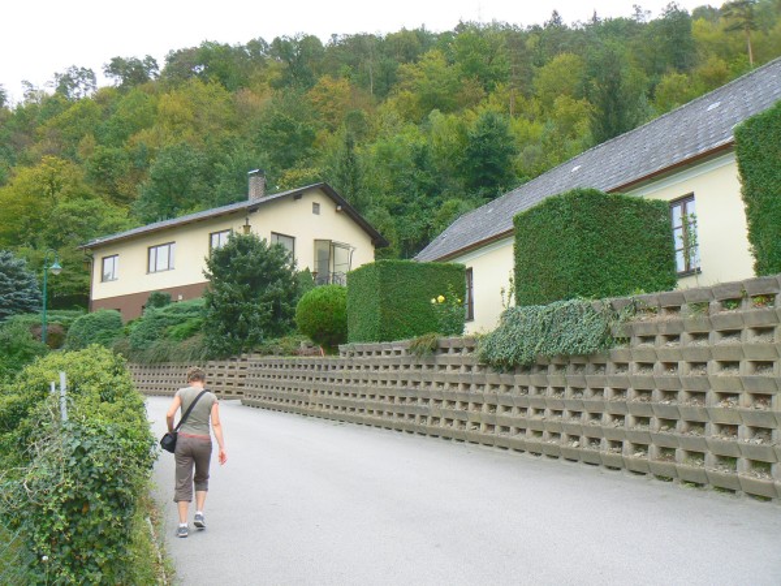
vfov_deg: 39.7
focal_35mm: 36
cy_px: 293
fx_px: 812
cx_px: 390
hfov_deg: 51.4
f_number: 4.5
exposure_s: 1/100
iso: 80
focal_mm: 6
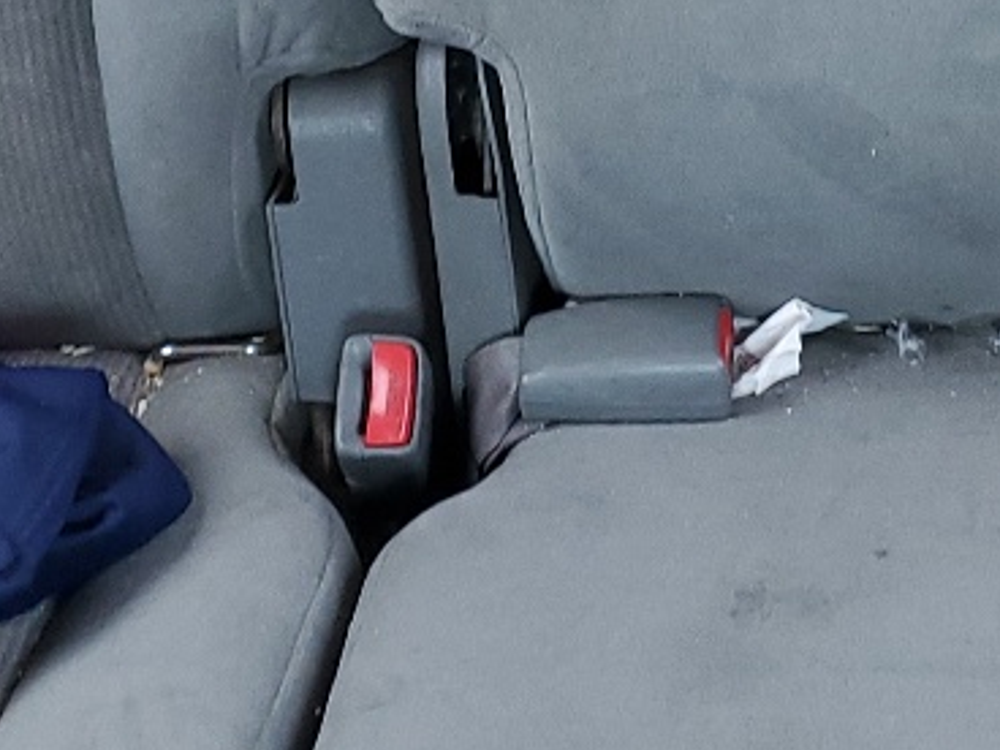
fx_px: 3264
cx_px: 519
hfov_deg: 17.4
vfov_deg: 12.6
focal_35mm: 113
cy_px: -288
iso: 103
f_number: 1.5
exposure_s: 1/50
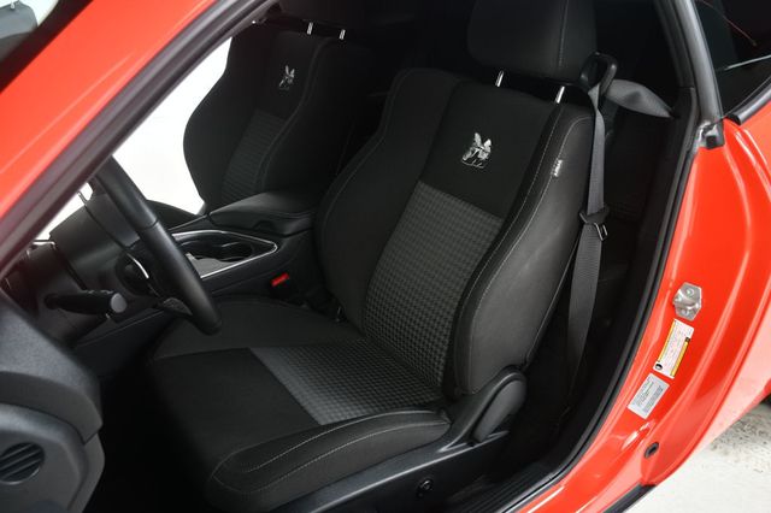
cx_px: 386
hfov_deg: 57.2
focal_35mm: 33
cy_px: 256
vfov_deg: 39.9
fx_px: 706
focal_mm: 22
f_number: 5.6
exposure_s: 1/160
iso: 100
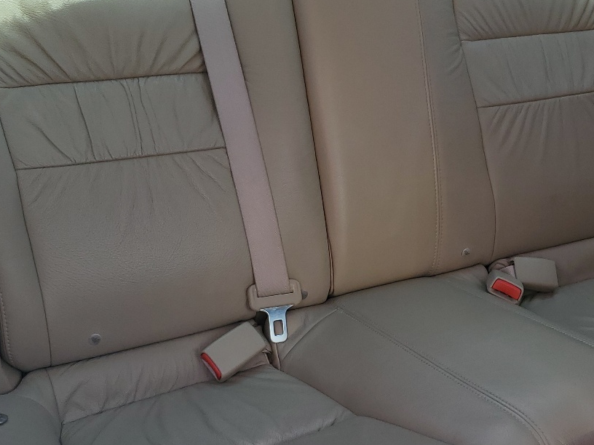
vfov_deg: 28.5
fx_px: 875
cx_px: 327
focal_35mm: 51
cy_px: 243
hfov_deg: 37.5
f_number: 1.5
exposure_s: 1/294
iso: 50
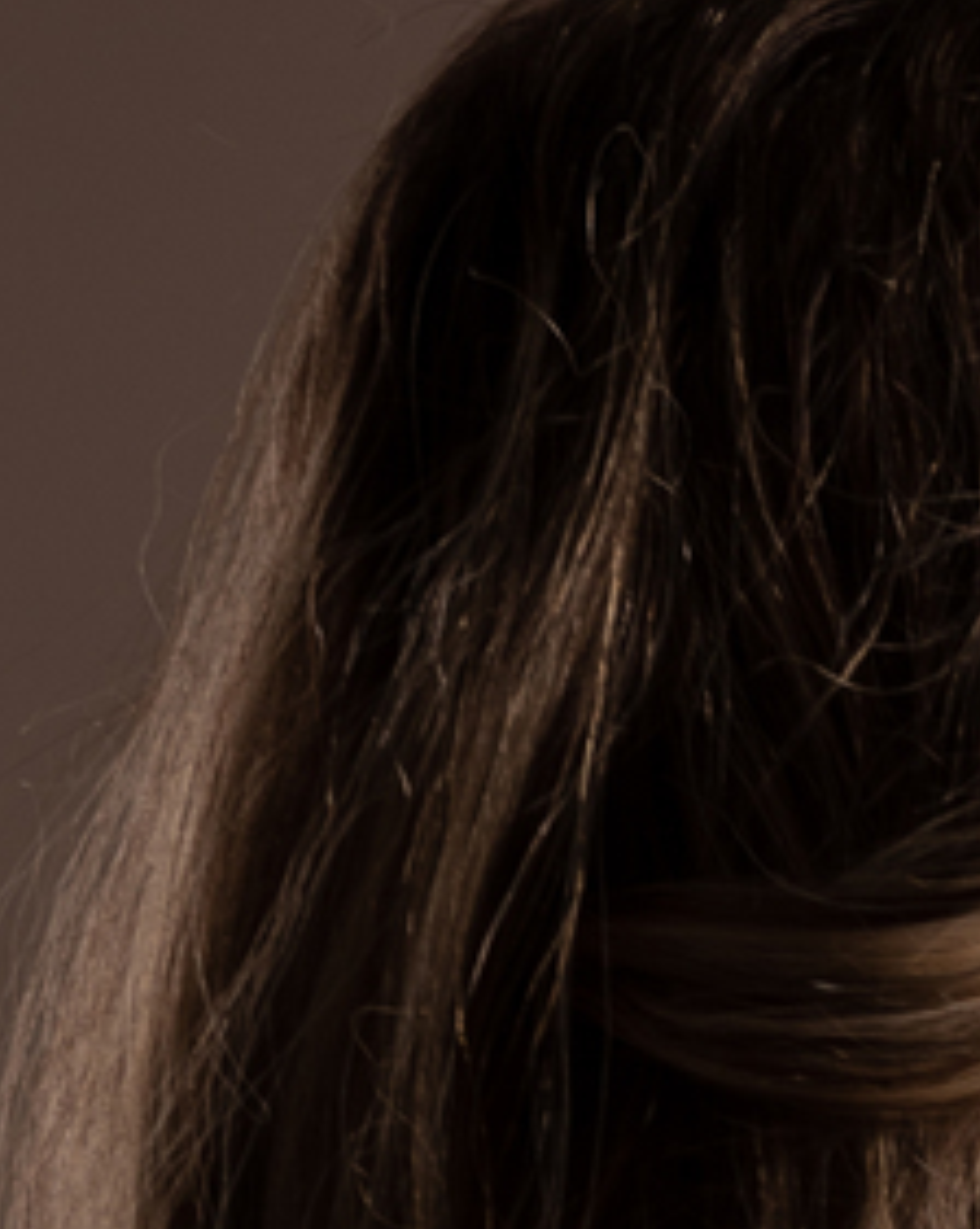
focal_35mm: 373
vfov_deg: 5.1
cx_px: 1986
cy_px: 2707
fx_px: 13553
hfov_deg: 4.1
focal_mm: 62
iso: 100
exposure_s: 1/160
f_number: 7.1
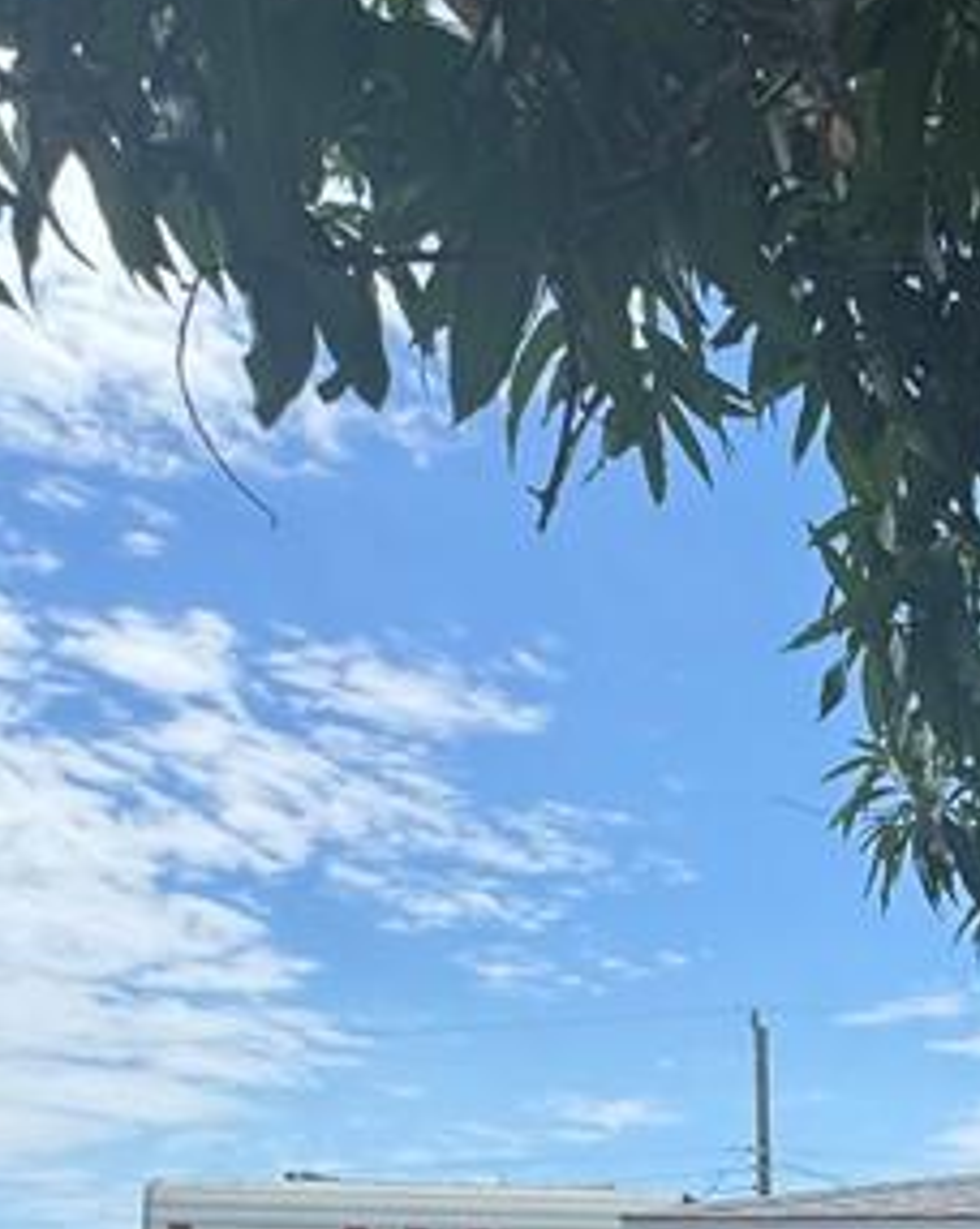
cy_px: 1444
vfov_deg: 32.2
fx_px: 1780
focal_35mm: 49
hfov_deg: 23.7
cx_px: 1509
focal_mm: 2.22
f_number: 2.2
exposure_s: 1/1020
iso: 40
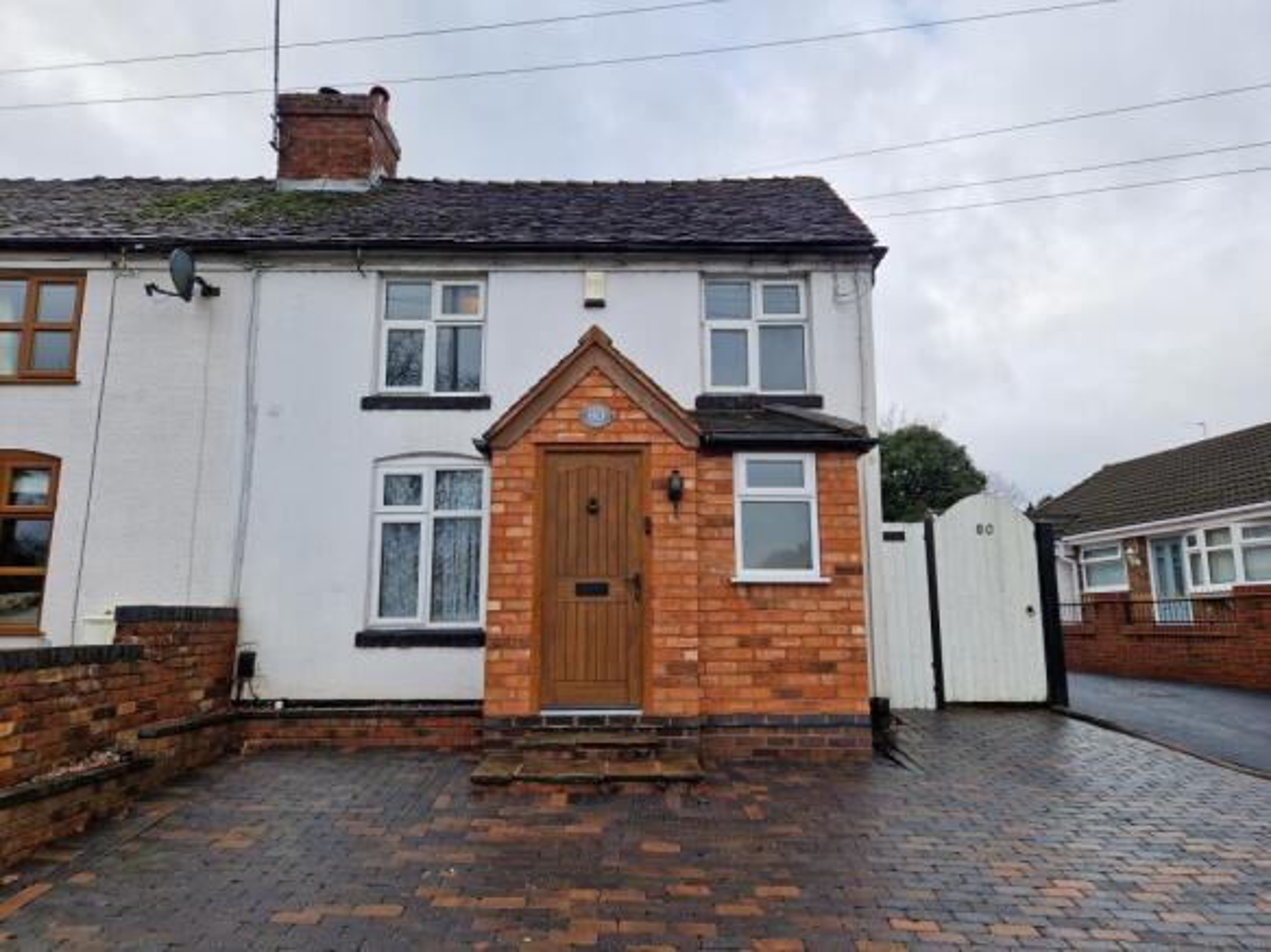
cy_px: 476
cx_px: 636
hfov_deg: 73.9
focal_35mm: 23
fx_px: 844
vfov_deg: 58.9
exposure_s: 1/598
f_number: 1.8
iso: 50
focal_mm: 5.4
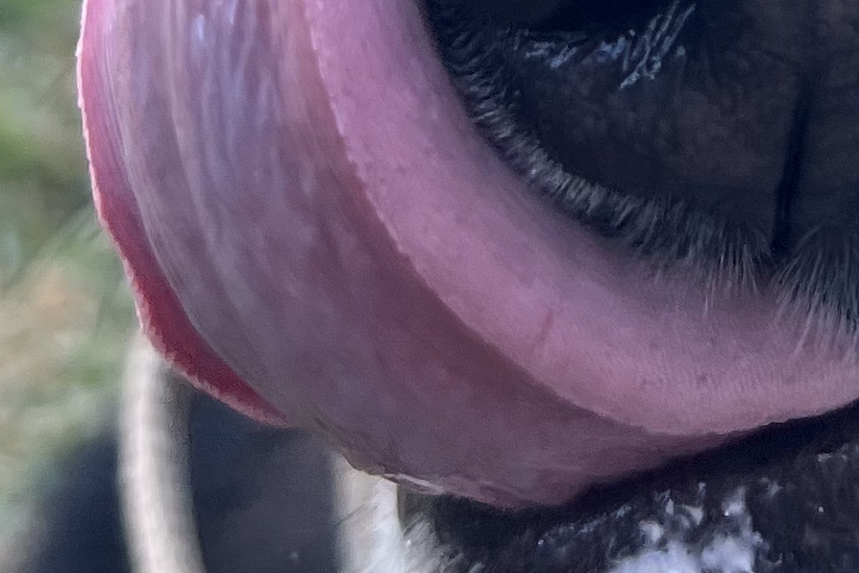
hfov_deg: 16.6
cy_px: -655
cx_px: 706
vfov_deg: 10.2
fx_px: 2911
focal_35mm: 122
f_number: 1.5
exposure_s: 1/121
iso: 50
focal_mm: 5.7
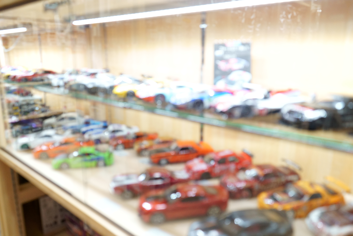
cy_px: 118
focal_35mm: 28
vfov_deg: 46.4
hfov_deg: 65.5
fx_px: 275
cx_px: 176
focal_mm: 28
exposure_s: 1/160
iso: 1600
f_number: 4
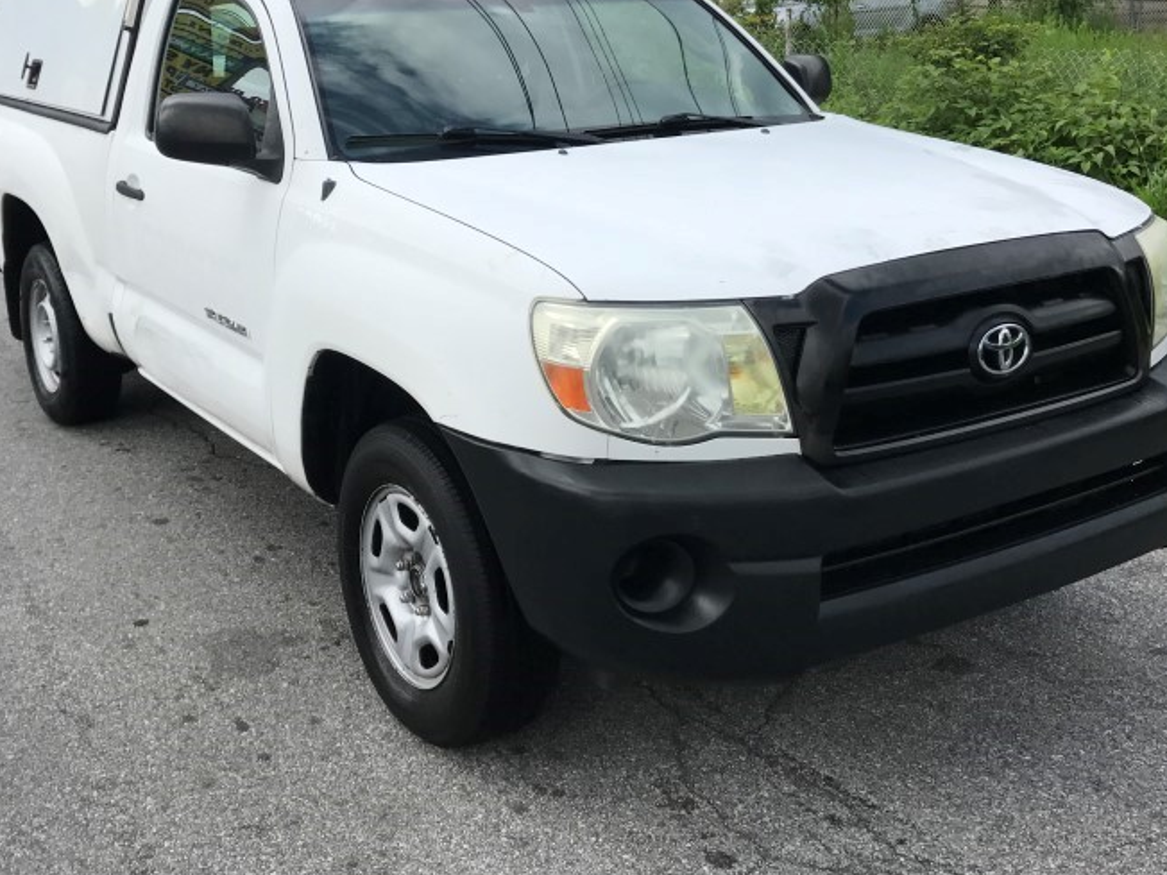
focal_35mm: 44
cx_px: 505
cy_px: 243
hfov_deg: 42.9
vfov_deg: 32.4
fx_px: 1483
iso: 20
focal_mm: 3.99
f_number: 1.8
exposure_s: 1/1546
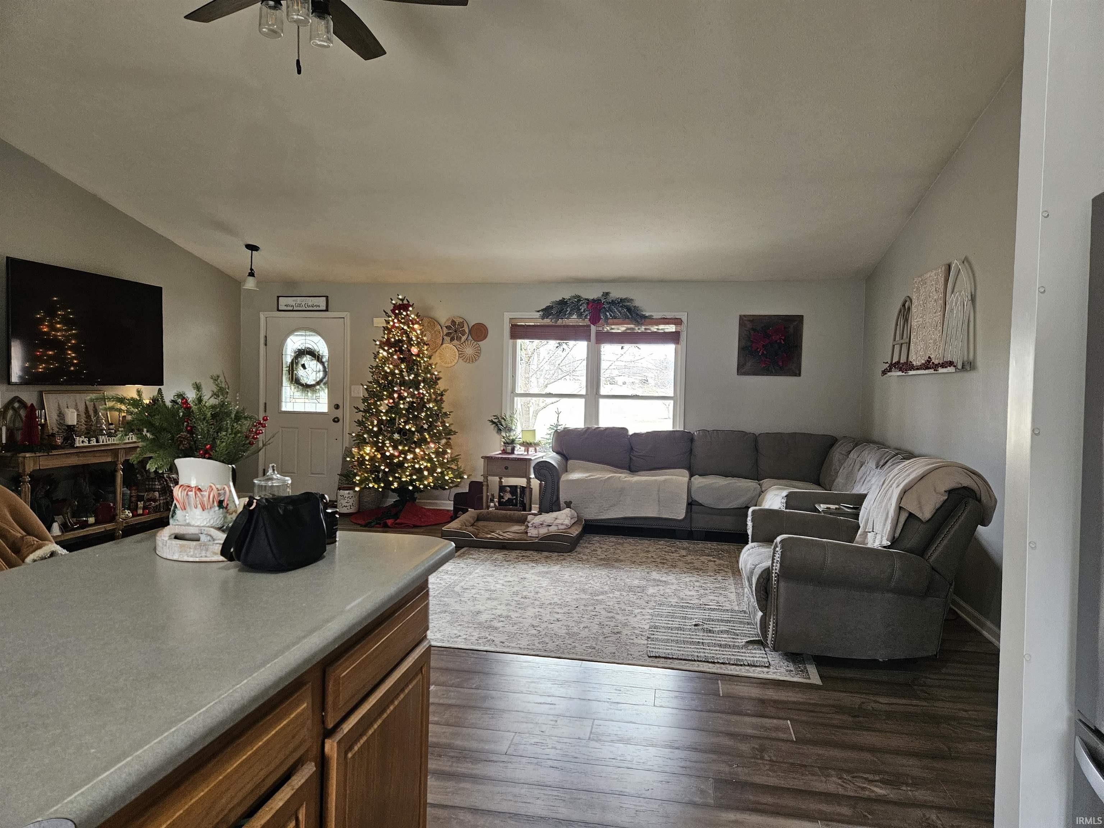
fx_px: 734
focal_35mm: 23
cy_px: 414
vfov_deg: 58.9
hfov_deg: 73.9
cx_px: 552
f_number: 1.8
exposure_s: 1/120
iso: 500
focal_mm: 5.4
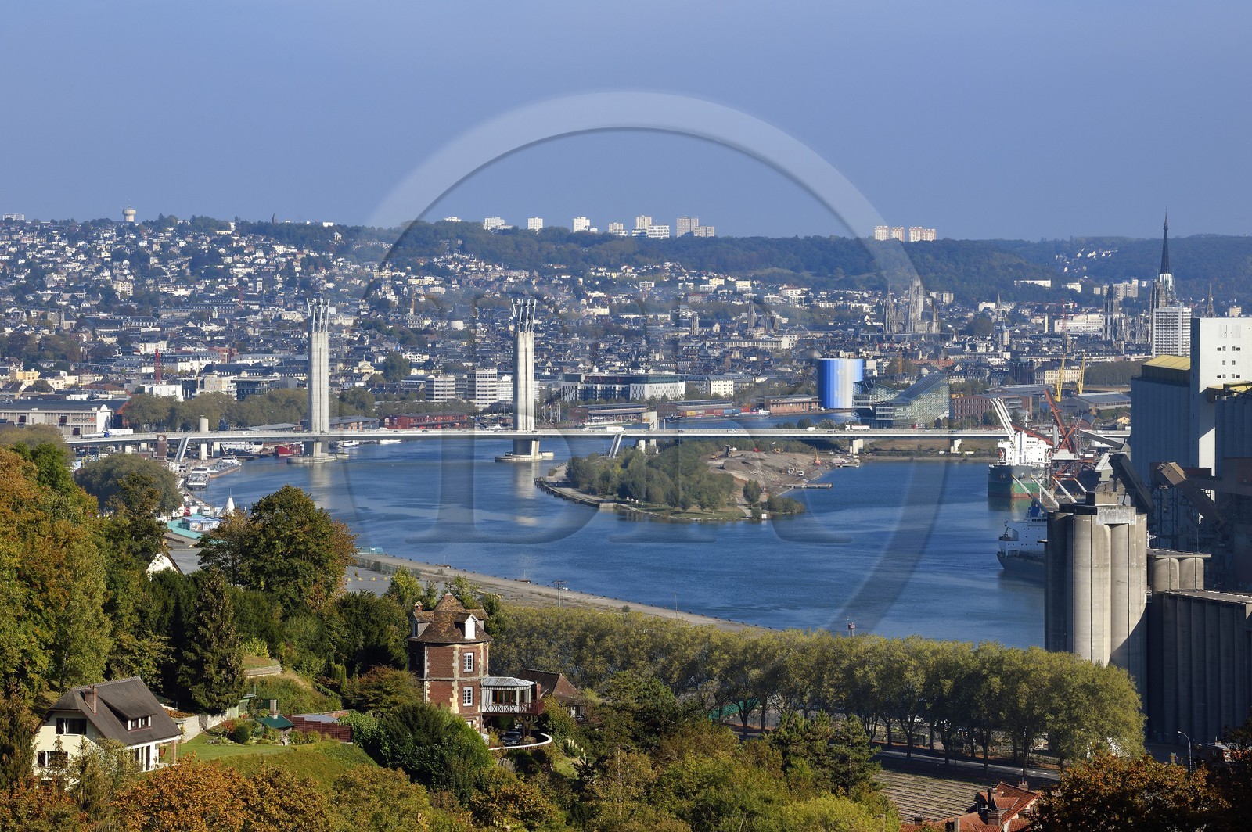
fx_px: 4691
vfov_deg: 10.1
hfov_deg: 15.2
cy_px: 416
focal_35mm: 135
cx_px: 626
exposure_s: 1/250
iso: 200
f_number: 13
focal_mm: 135
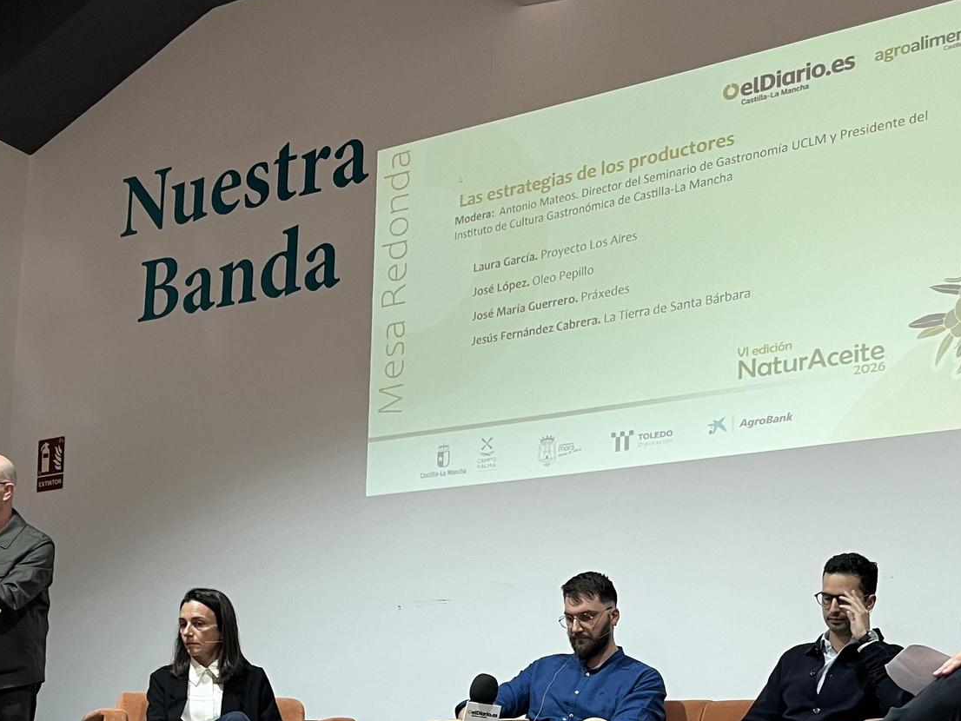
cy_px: 616
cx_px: 594
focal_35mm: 47
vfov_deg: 29.9
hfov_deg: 40.2
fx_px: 1305
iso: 125
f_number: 1.6
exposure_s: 1/60
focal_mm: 5.1
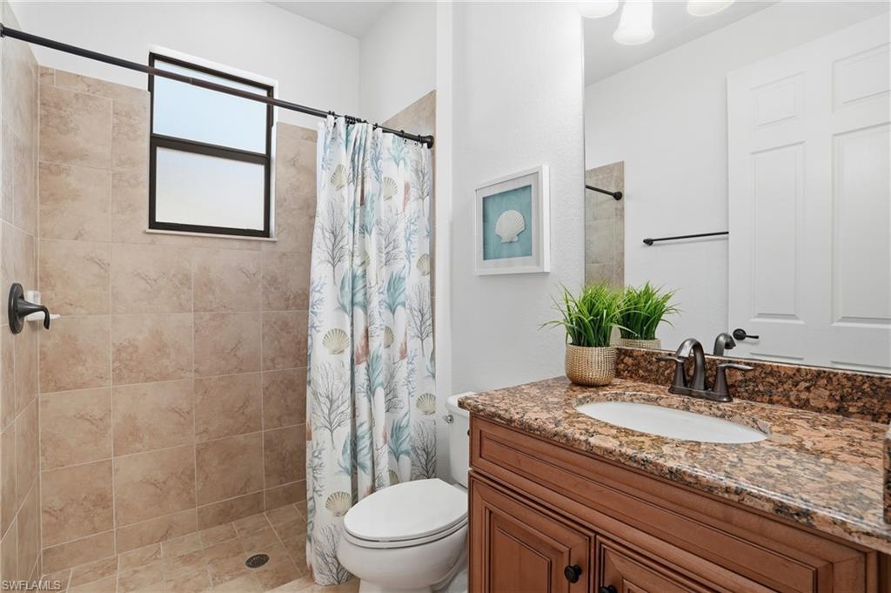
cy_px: 296
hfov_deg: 96.8
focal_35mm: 16
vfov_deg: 73.7
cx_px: 446
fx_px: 396
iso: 200
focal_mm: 16
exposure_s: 1/40
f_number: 9
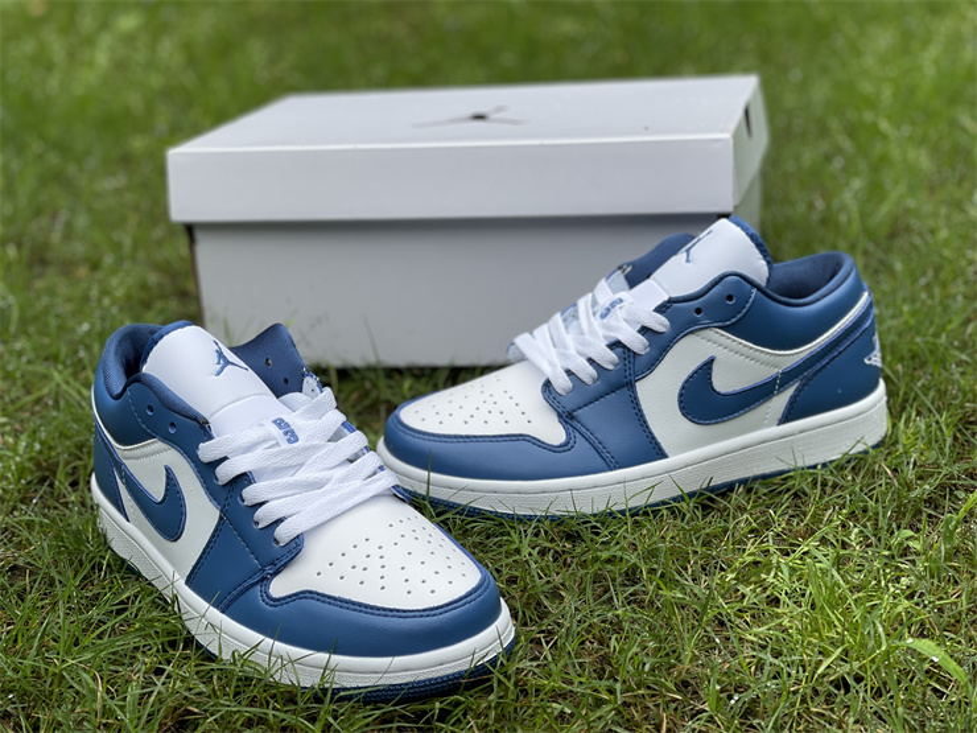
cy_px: 366
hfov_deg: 30.3
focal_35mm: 64
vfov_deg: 22.9
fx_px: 1806
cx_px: 488
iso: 20
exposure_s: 1/152
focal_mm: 7.5
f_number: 2.2
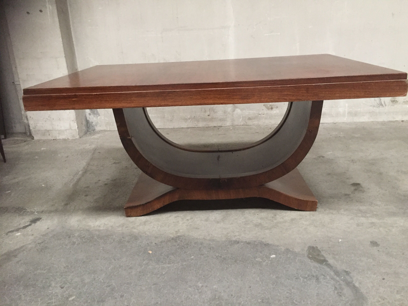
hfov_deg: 61.7
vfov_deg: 48.2
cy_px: 153
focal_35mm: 29
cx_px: 204
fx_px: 342
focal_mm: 4.15
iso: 250
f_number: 2.2
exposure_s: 1/17
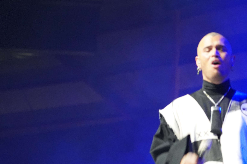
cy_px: 108
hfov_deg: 11.2
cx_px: 229
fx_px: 1249
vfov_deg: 7.5
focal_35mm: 182
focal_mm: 95
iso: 5000
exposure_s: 1/160
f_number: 4
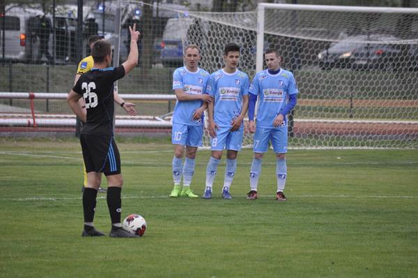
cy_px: 139
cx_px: 209
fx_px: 3478
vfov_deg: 4.6
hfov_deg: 6.9
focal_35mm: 300
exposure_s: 1/250
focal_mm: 200
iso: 640
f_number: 5.6
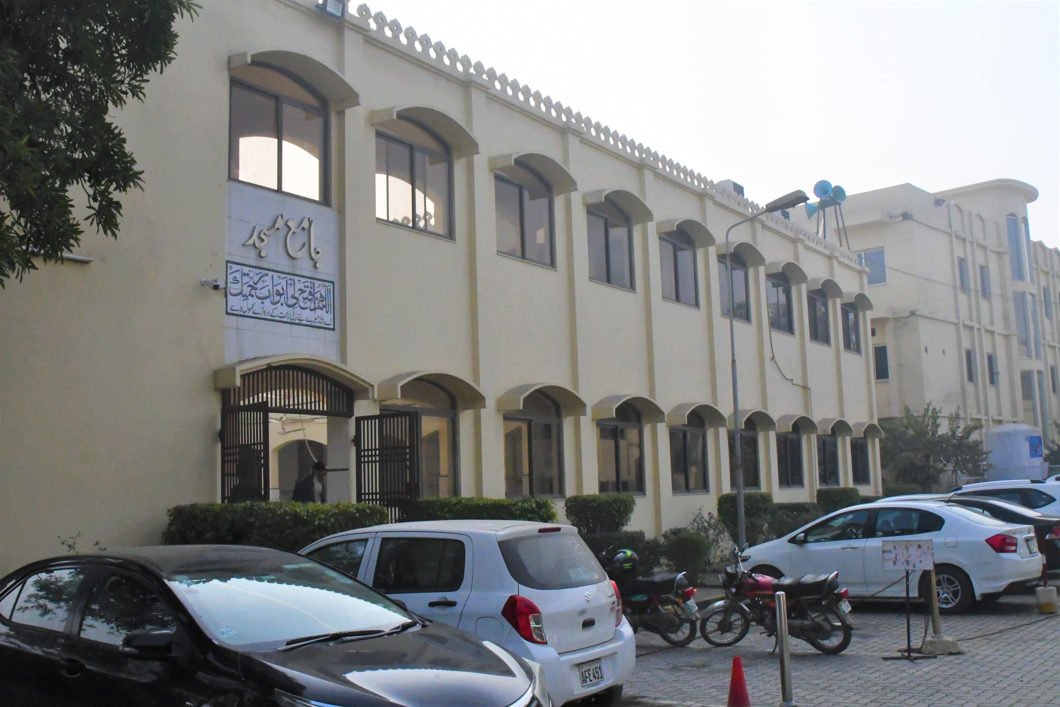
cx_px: 530
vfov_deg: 36.9
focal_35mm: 36
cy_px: 354
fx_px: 1060
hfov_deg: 53.1
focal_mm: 24
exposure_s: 1/3200
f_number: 22
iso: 6400
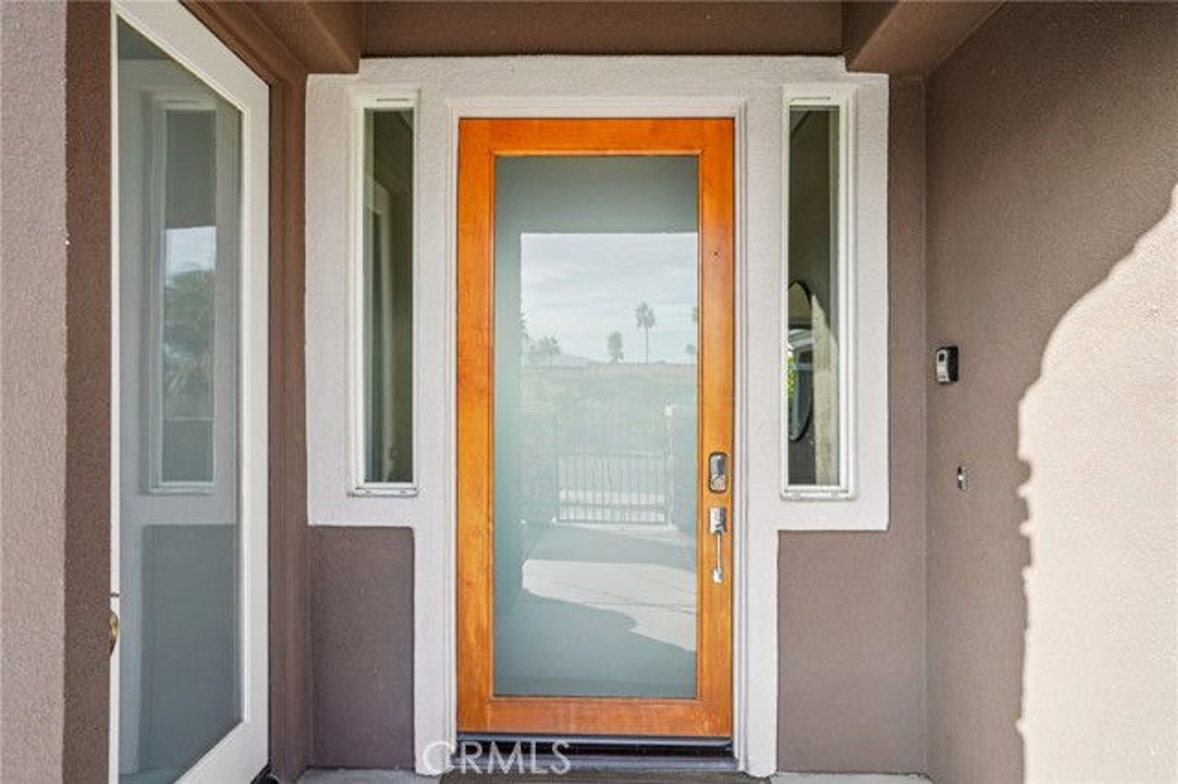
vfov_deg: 59.4
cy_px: 392
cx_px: 589
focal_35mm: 21
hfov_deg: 81.2
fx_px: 687
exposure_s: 1/40
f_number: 8
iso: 100
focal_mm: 21
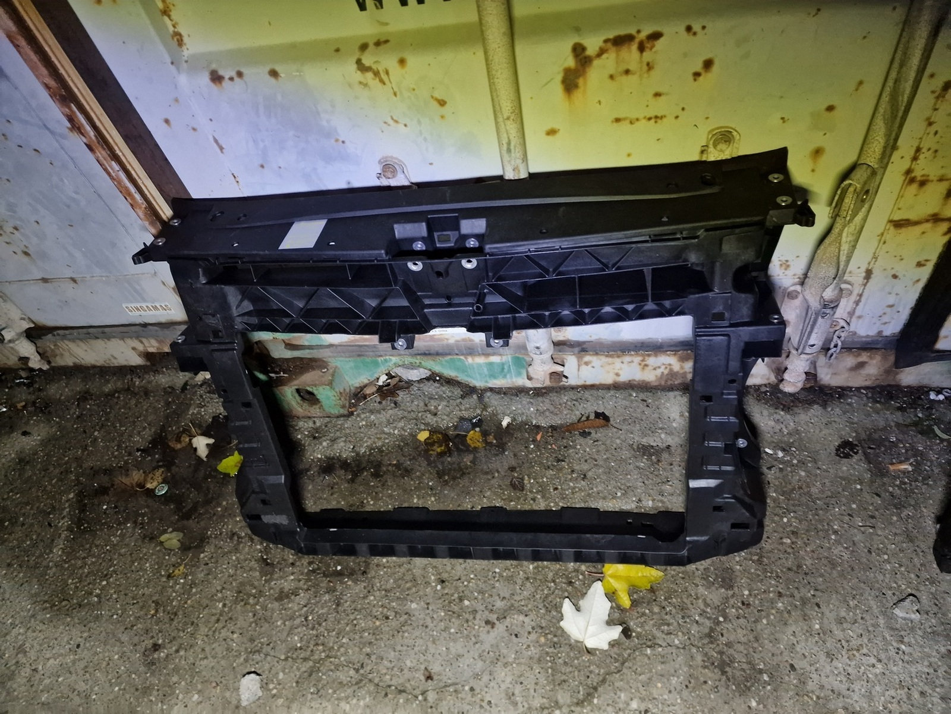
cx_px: 476
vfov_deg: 58.9
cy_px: 357
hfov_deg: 73.9
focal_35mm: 23
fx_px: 632
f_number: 1.8
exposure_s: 1/25
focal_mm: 6.4
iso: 1000
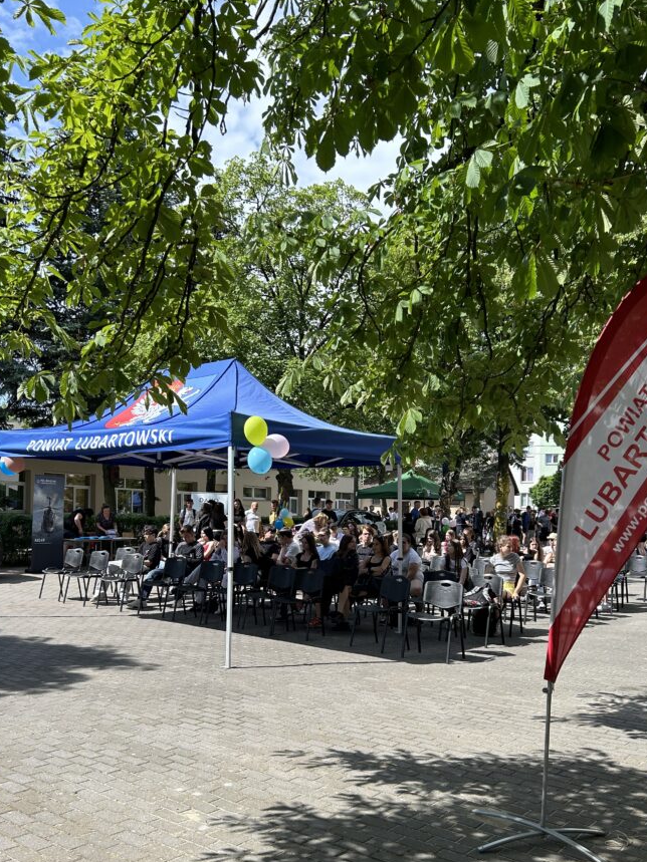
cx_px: 324
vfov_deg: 58.0
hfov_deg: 45.4
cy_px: 505
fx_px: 773
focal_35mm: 31
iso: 50
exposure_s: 1/1901
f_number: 1.5
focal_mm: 5.7
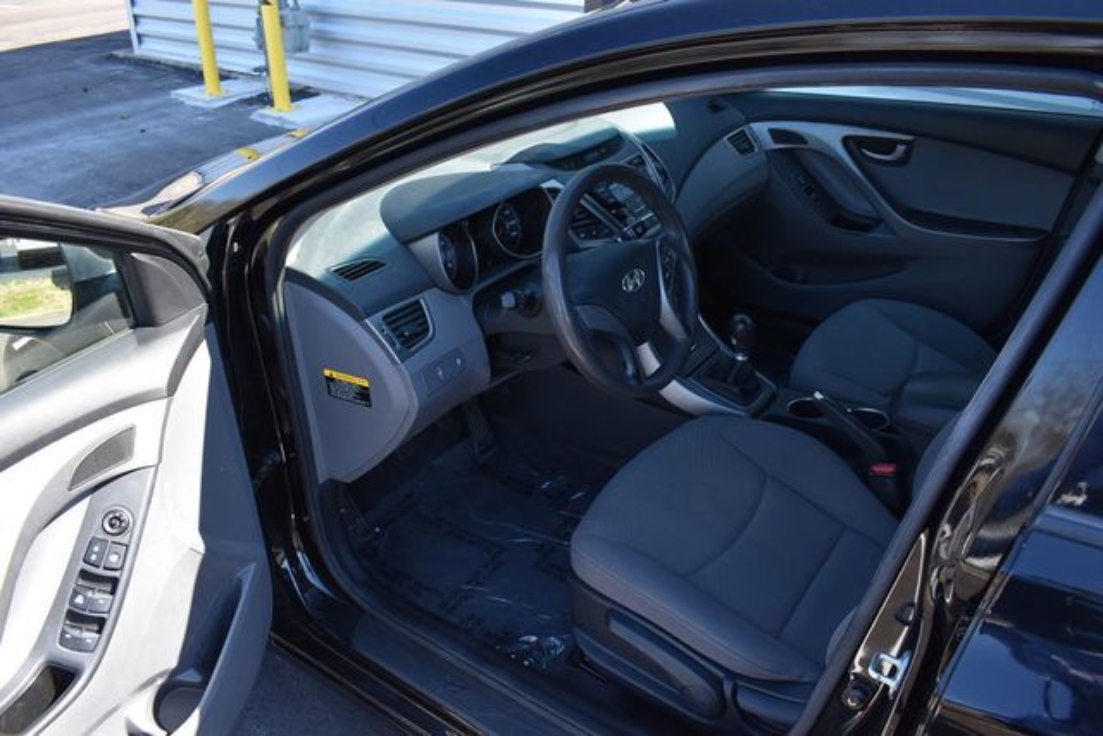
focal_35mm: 27
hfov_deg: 67.4
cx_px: 552
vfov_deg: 48.0
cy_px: 368
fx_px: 827
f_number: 5.6
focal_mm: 18
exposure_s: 1/250
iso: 360
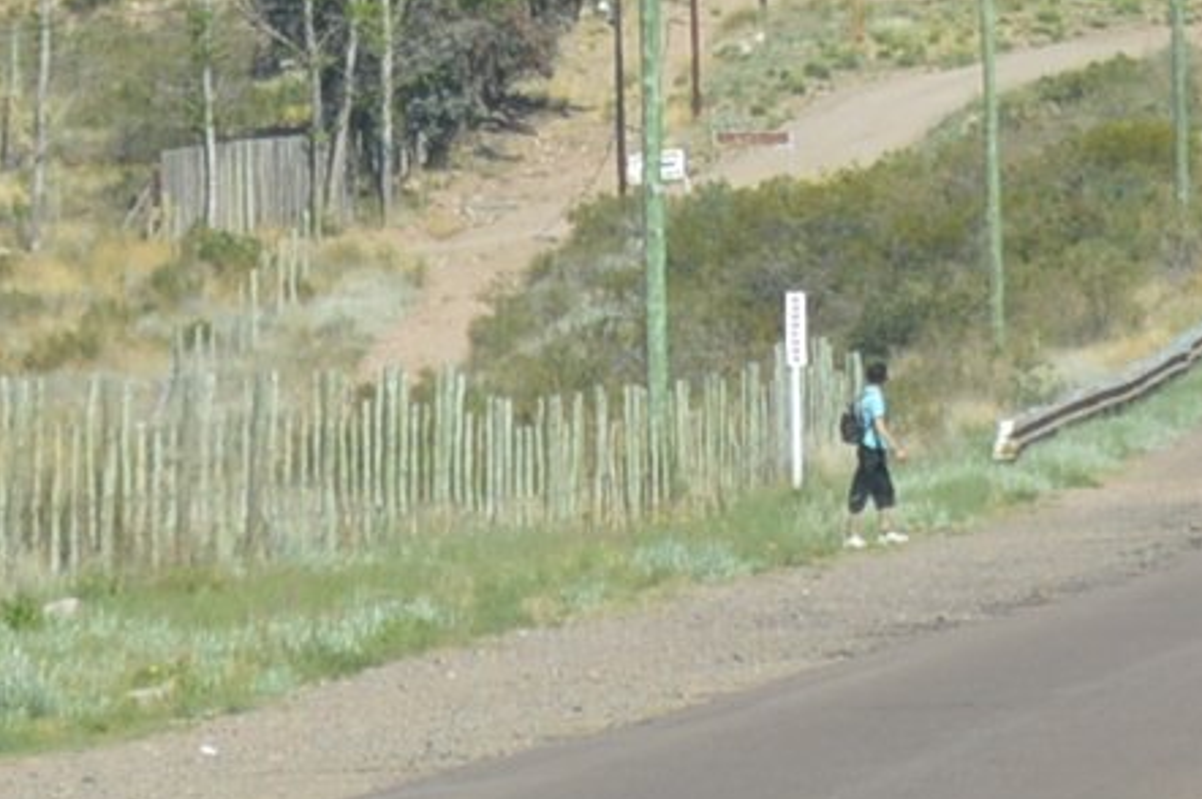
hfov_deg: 3.7
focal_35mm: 561
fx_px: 18730
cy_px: -1228
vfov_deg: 2.4
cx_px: 1604
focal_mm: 55
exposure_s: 1/250
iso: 100
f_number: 8
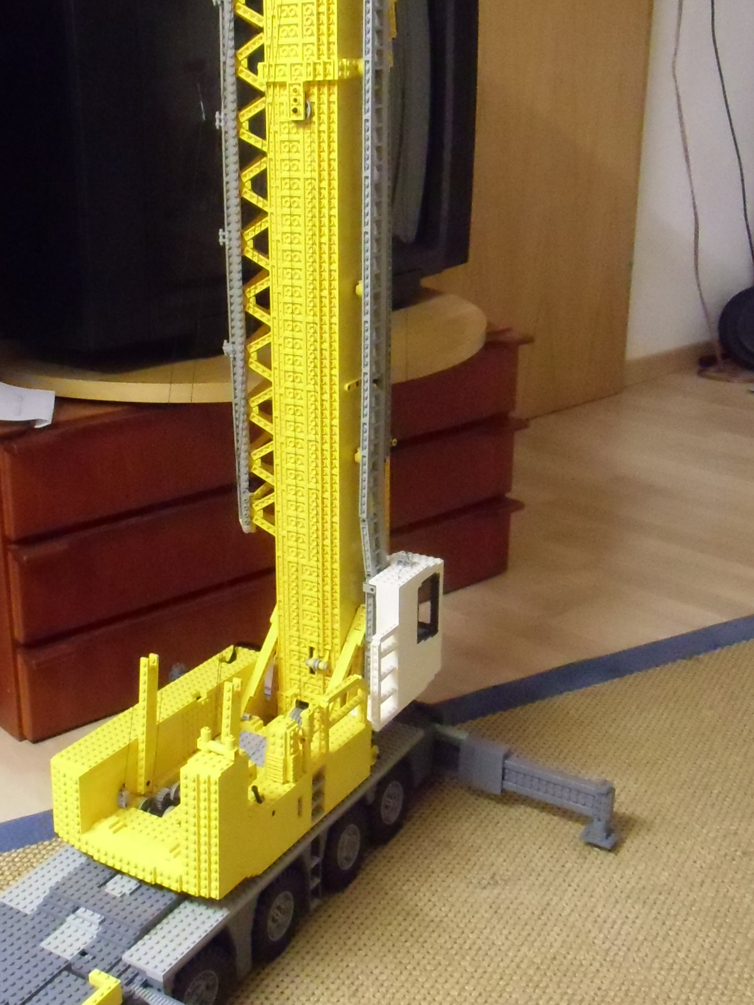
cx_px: 185
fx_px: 1249
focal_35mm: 43
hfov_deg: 32.9
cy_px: 480
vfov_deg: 43.8
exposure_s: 1/20
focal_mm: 4.24
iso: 800
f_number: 3
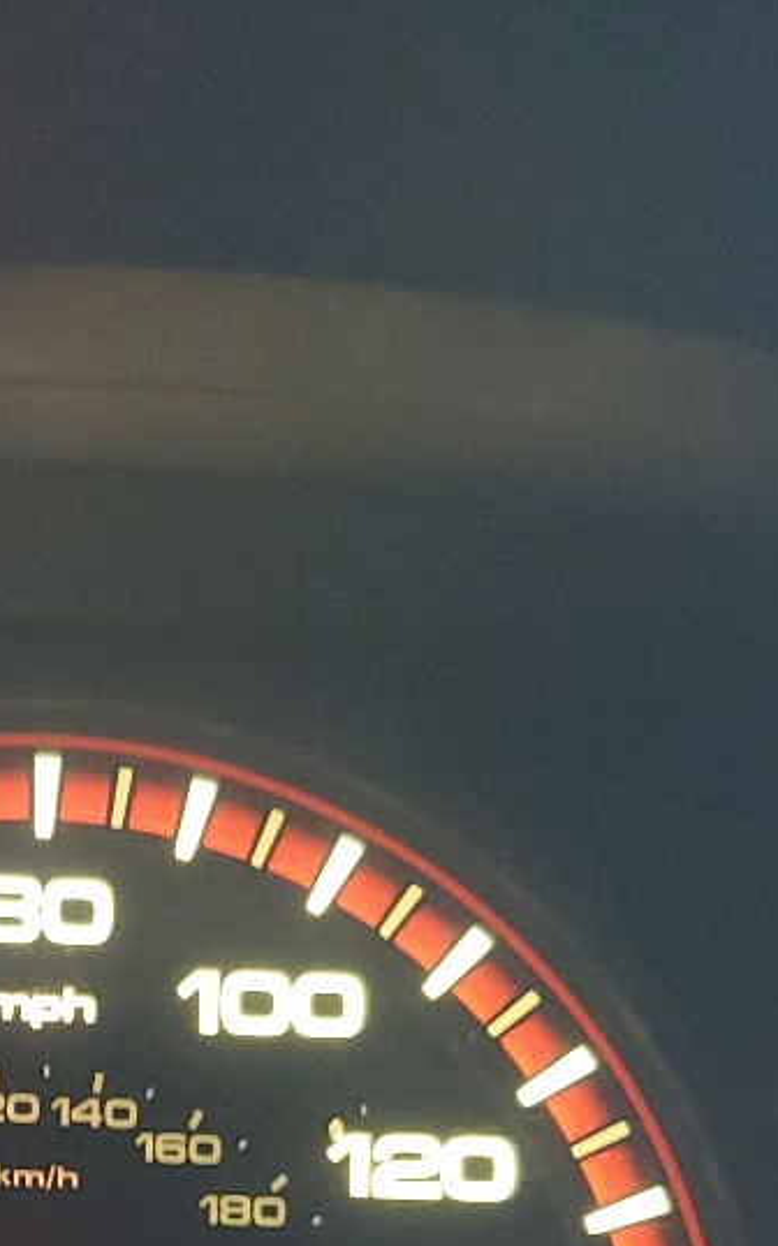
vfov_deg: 24.1
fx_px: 2783
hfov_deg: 15.5
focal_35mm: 82
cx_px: -60
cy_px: 1255
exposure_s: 1/24
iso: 304
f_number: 1.5
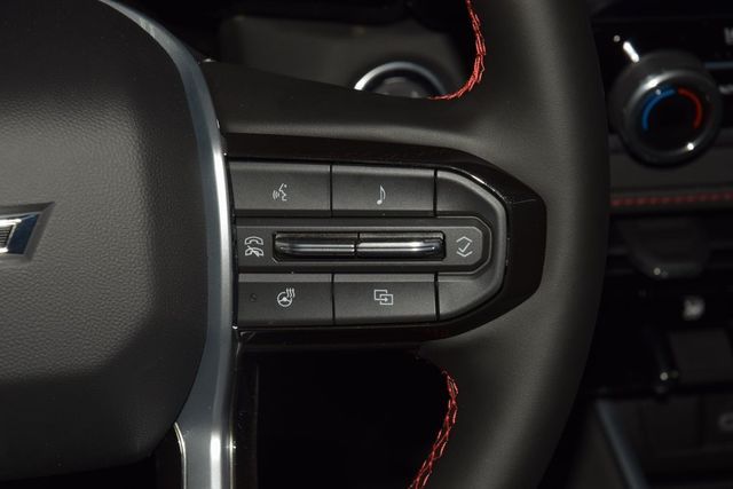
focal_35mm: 105
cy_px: 244
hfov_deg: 19.5
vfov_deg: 13.0
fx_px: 2138
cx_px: 366
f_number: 8
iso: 100
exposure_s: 1/125
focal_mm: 70
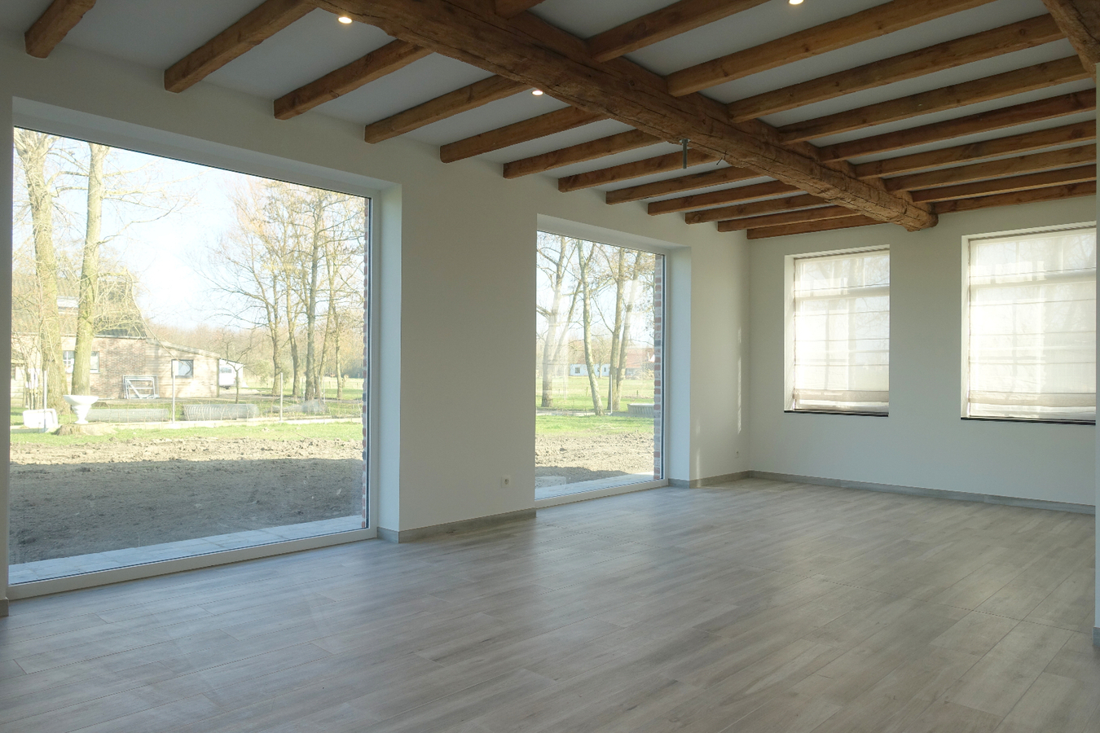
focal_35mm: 24
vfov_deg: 53.1
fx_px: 733
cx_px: 550
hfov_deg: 73.7
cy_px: 366
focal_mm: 8.8
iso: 125
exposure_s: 1/160
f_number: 4
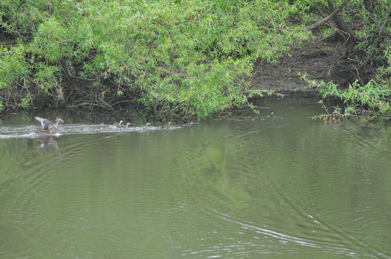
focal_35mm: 248
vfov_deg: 5.5
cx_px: 196
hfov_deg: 8.3
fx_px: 2685
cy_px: 130
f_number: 5
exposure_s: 1/500
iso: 1400
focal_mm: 165
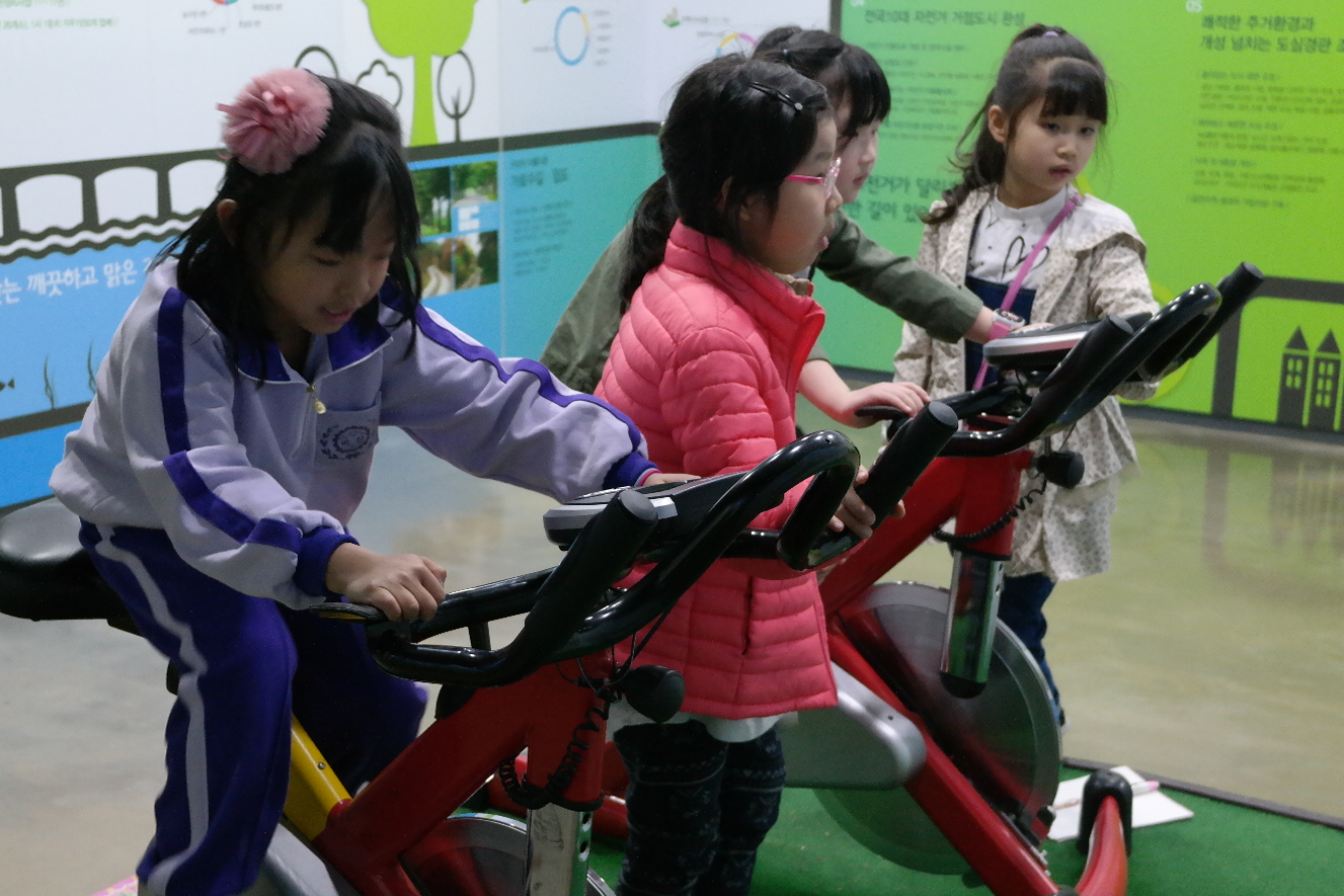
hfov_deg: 35.6
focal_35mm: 56
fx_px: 2091
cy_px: 528
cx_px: 634
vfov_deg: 24.2
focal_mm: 28
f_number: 4
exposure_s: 1/50
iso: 1600
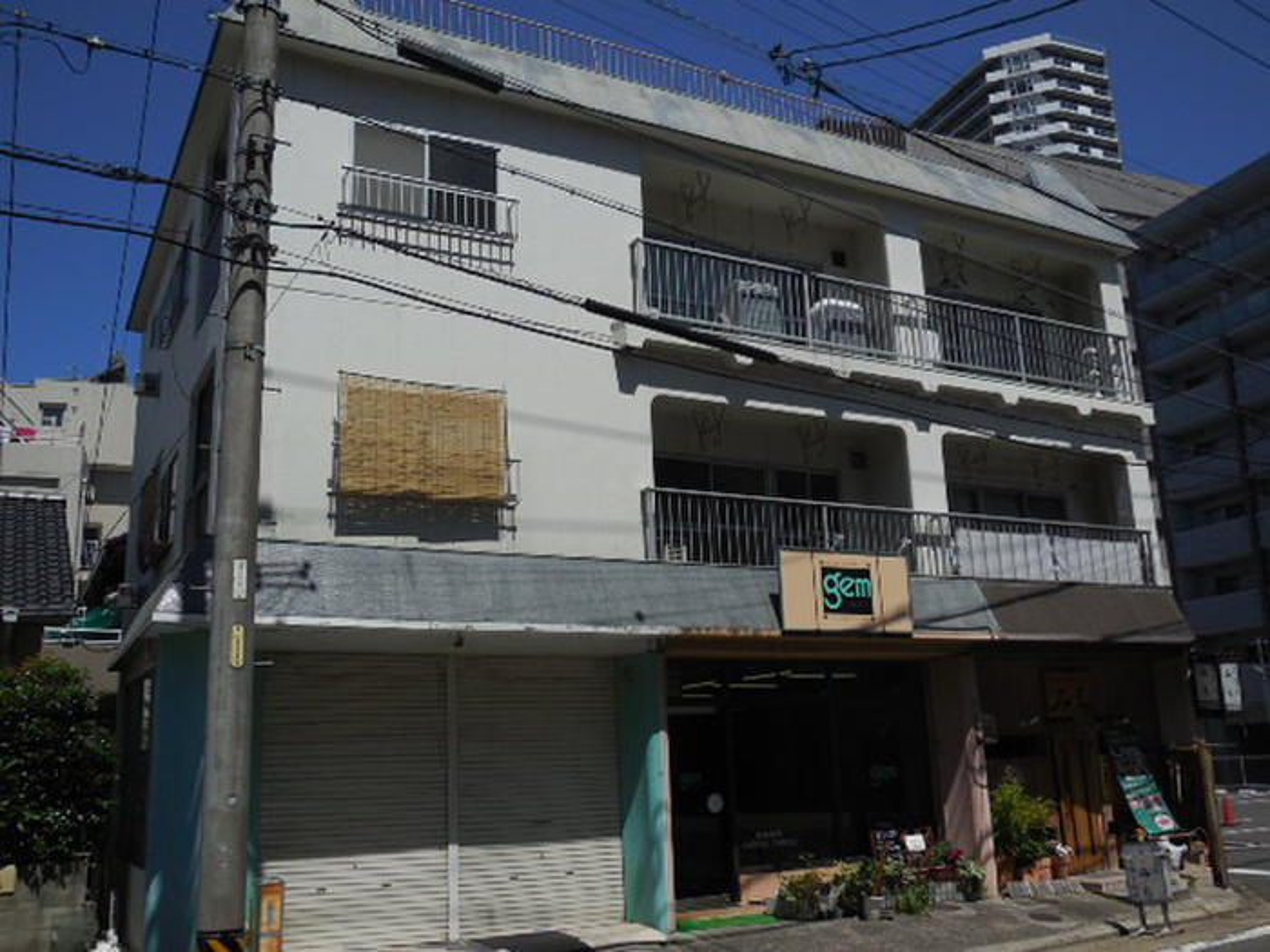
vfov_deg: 41.8
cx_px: 635
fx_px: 1247
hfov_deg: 54.0
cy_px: 476
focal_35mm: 34
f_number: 6.8
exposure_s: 1/1000
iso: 125
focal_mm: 6.1
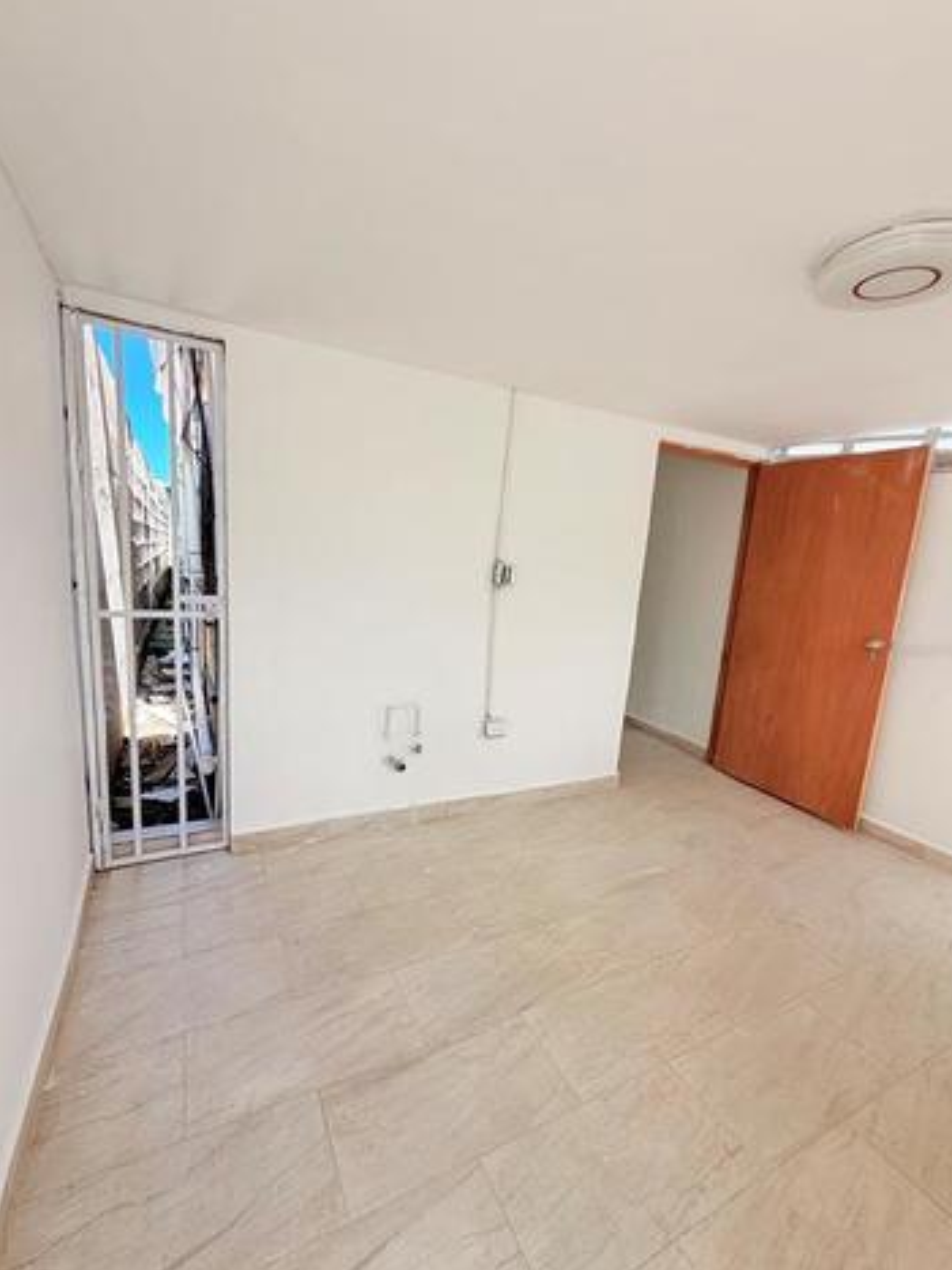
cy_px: 650
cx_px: 461
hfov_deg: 81.7
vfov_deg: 98.2
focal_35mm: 15
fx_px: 550
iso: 64
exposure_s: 1/170
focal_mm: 2.22
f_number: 2.2
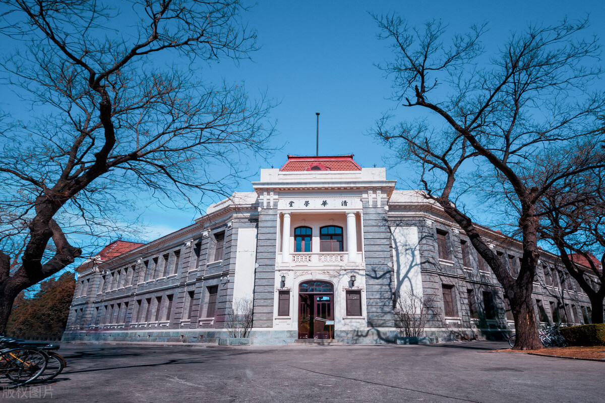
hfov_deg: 96.8
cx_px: 302
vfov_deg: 73.7
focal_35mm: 16
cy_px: 202
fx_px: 269
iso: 200
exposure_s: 10
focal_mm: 16
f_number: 18
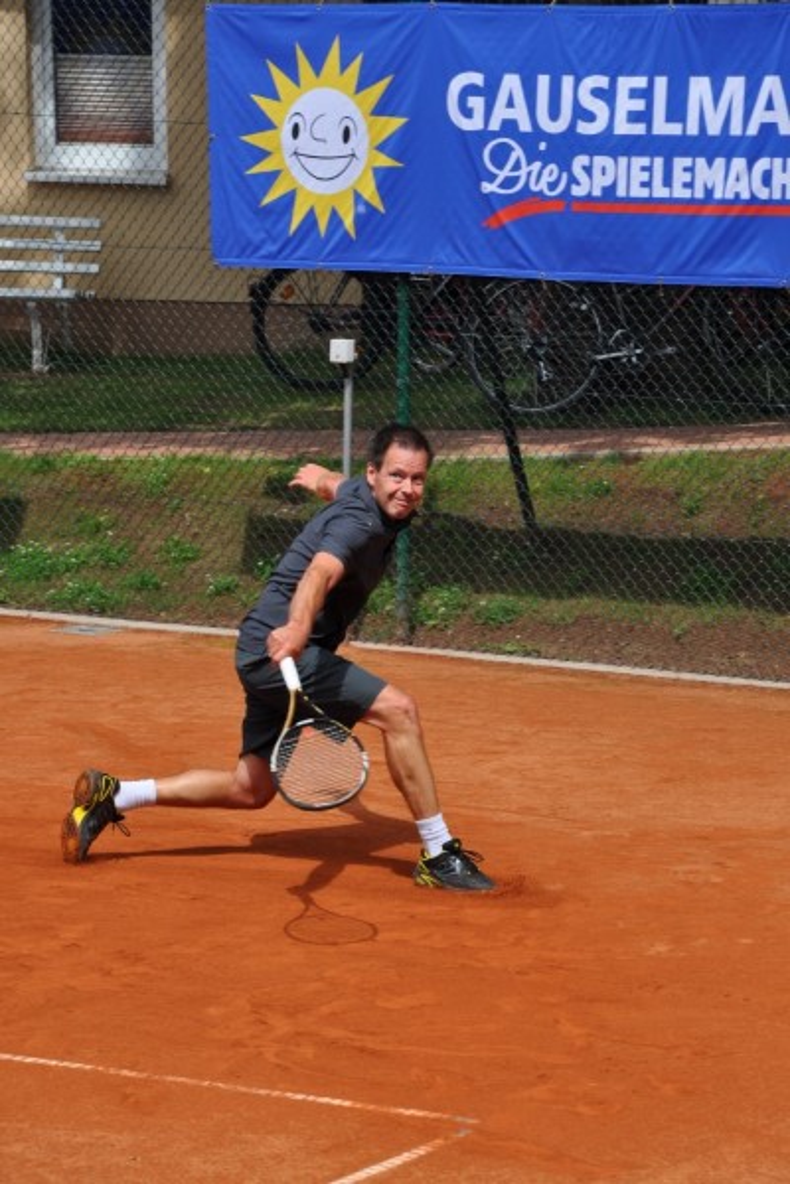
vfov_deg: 14.9
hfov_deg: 9.9
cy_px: 592
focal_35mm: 138
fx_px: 4542
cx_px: 395
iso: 200
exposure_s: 1/500
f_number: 11
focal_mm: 92
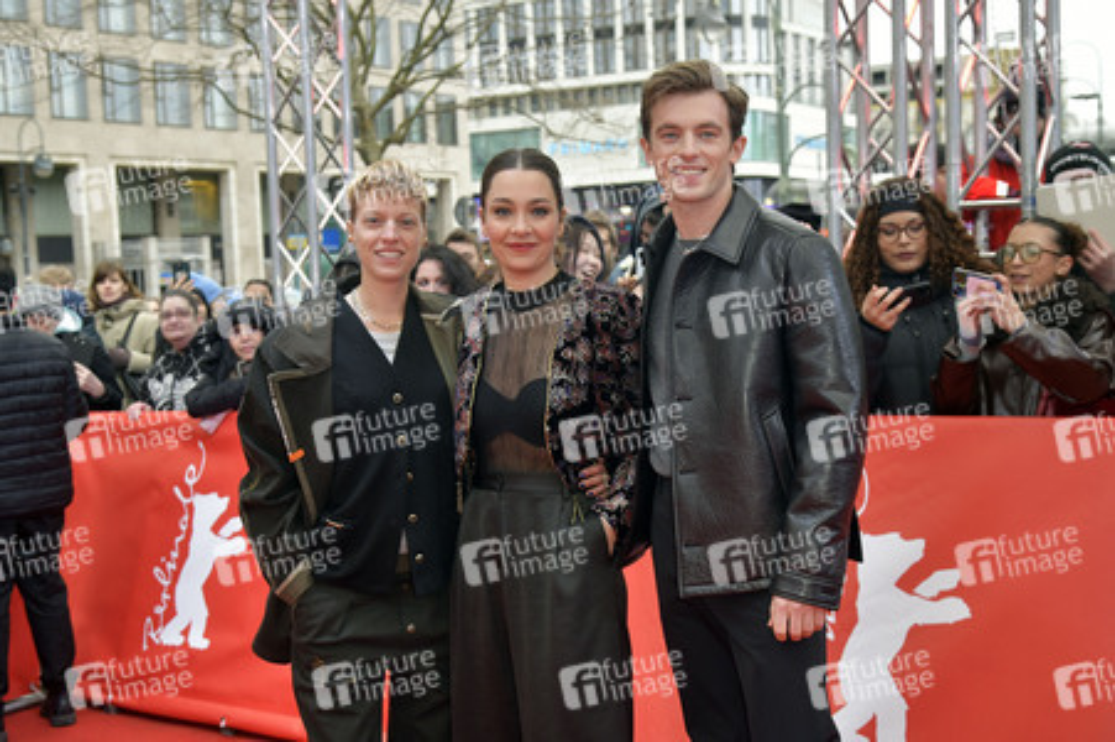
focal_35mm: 46
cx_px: 558
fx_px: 1424
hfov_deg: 42.8
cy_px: 371
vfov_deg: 29.2
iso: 1250
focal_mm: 46
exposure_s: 1/200
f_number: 5.6
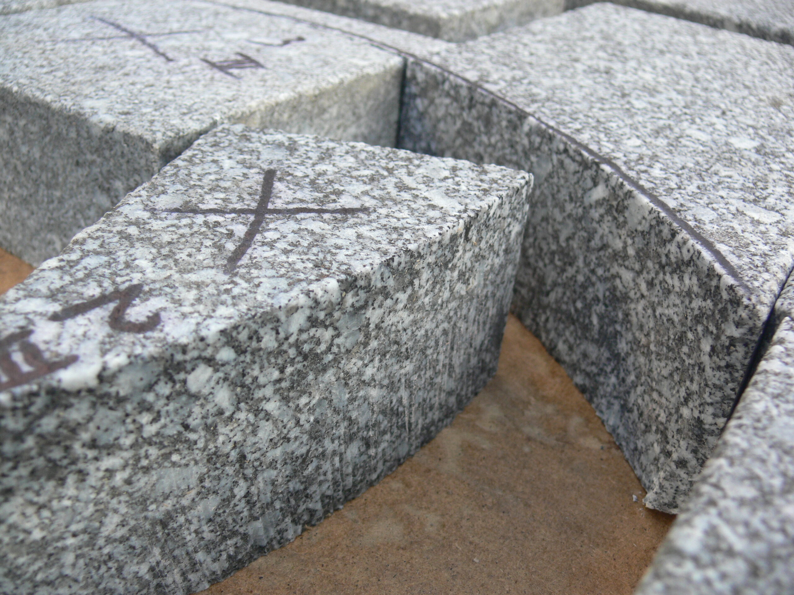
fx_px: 803
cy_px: 298
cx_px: 397
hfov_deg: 52.6
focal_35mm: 35
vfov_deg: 40.7
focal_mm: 7.4
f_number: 2.8
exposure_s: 1/30
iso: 80
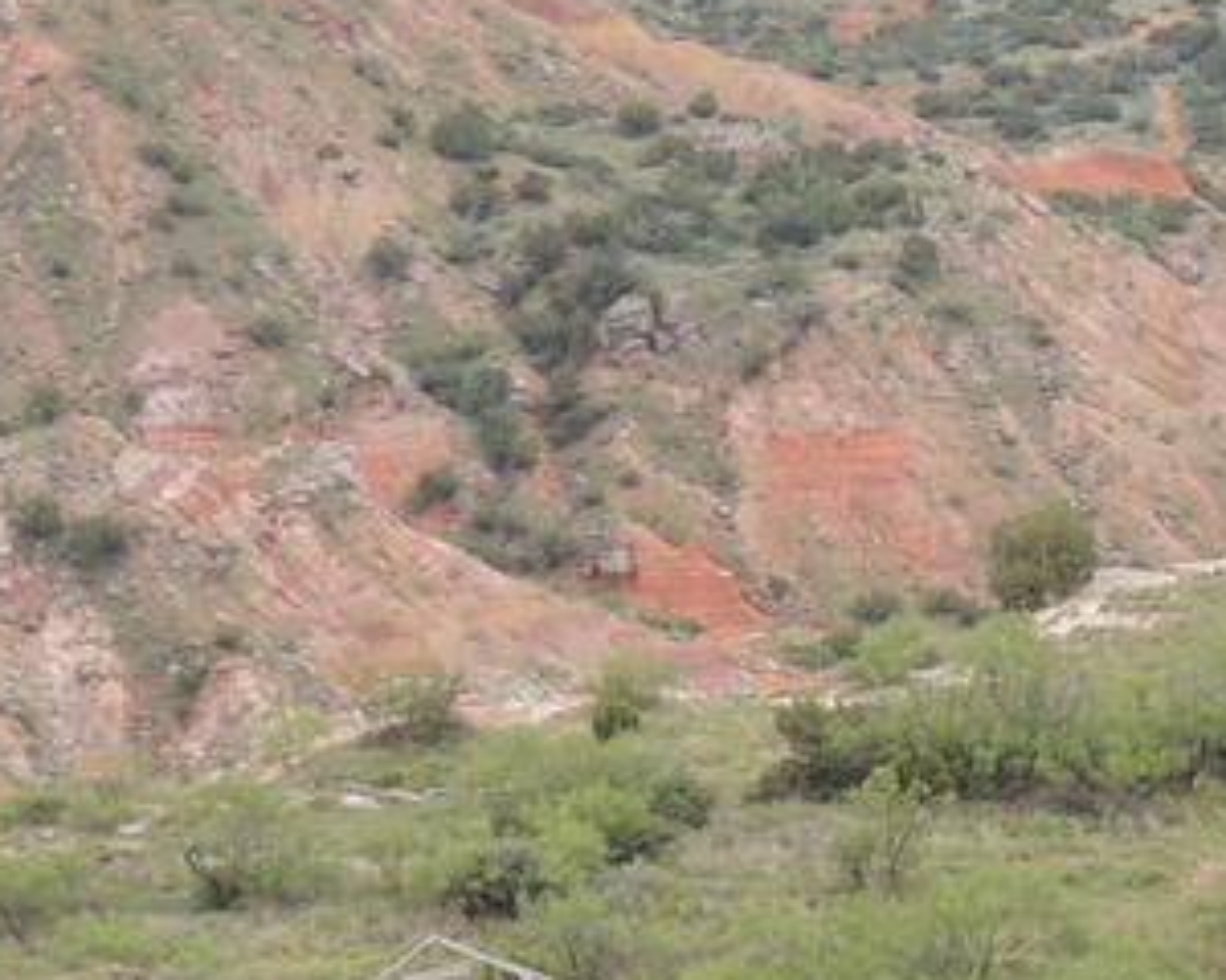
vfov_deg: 8.6
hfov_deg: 10.1
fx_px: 6495
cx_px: 2374
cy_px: 674
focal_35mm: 179
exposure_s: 1/500
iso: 100
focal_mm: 7.6
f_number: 3.4
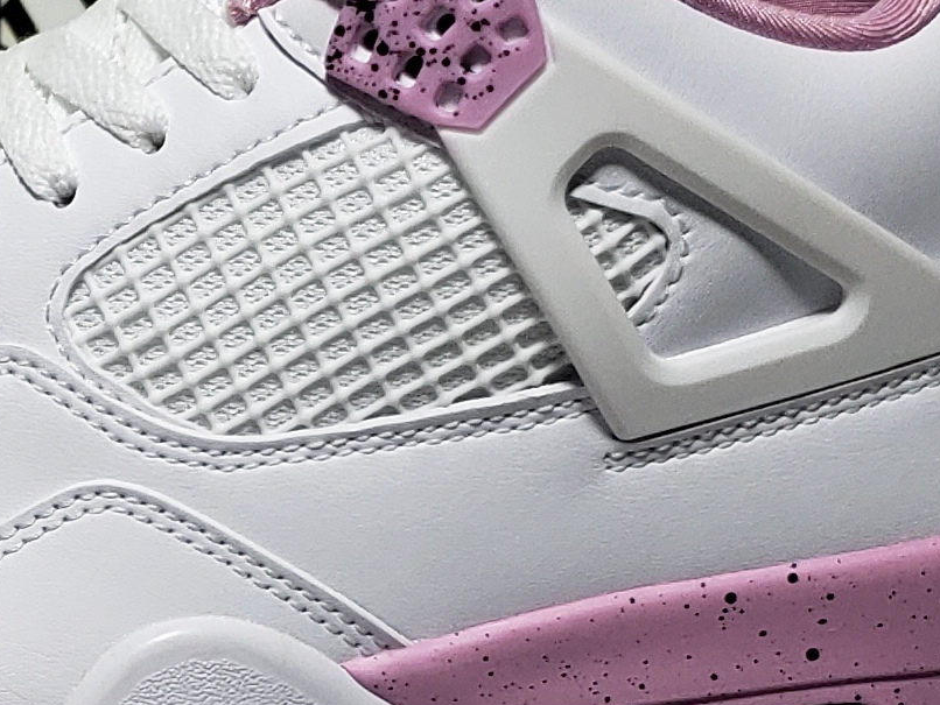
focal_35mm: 130
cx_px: -157
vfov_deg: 11.3
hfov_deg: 14.7
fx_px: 3531
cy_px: 727
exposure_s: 1/544
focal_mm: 4.3
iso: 50
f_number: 1.5
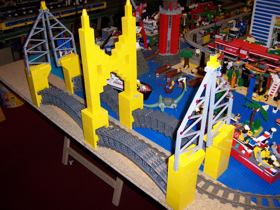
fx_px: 291
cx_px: 140
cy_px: 105
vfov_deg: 39.7
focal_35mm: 36
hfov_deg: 51.4
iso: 80
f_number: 2.8
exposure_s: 1/60
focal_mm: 6.2
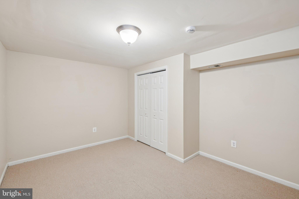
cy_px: 100
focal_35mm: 15
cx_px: 150
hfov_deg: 100.4
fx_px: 125
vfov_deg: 77.3
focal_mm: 15
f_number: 8
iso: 400
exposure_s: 1/4
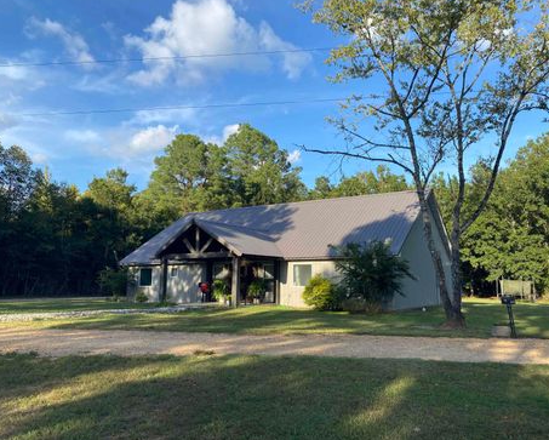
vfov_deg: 51.6
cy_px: 216
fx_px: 455
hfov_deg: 62.1
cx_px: 297
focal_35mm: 28
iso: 32
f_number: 1.8
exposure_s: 1/1412
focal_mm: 4.25
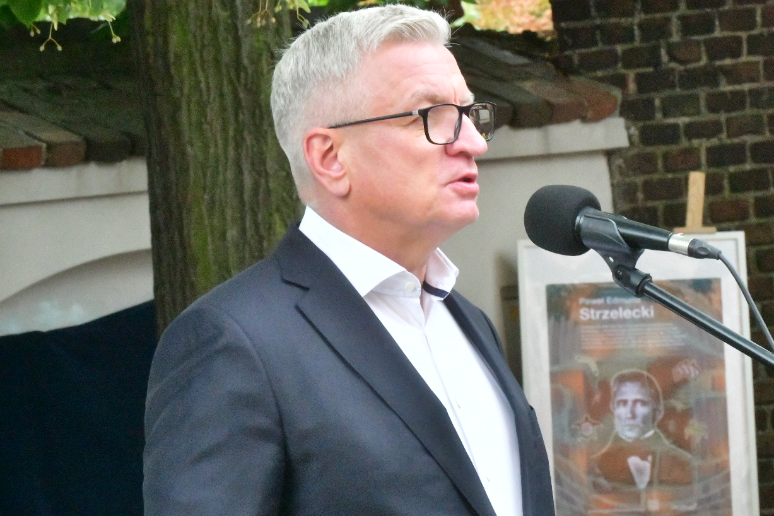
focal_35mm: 165
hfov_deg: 12.4
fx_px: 3547
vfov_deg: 8.3
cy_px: 296
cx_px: 443
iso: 18000
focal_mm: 125
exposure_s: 1/100
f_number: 22
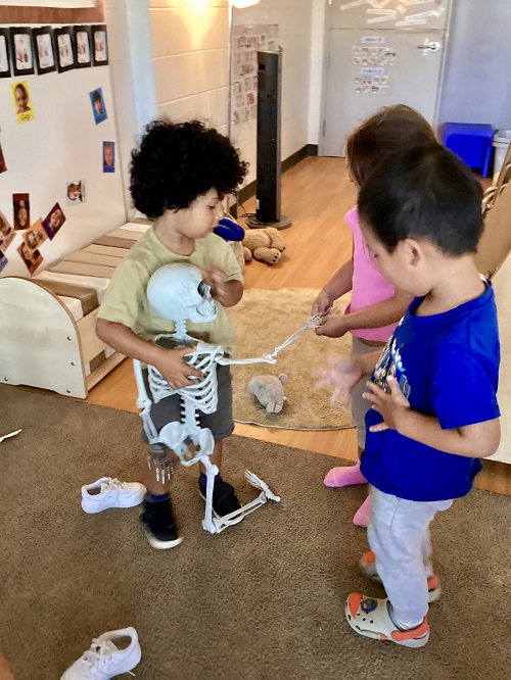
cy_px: 340
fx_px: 610
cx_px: 256
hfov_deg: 45.5
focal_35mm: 31
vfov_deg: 58.3
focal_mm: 3.3
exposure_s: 1/30
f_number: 2.4
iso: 500
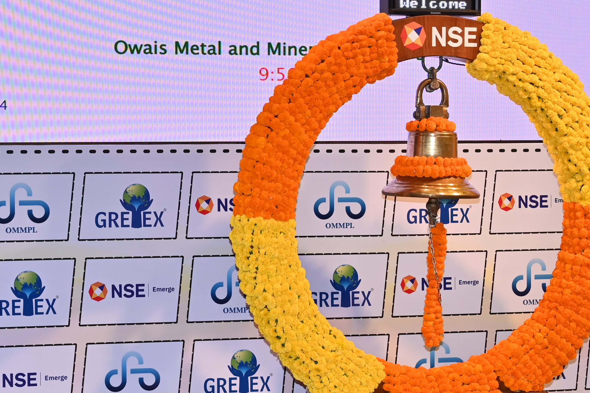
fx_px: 1736
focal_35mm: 106
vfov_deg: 12.9
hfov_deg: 19.0
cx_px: 90
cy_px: 181
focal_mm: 39
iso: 400
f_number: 5.6
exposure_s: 1/160
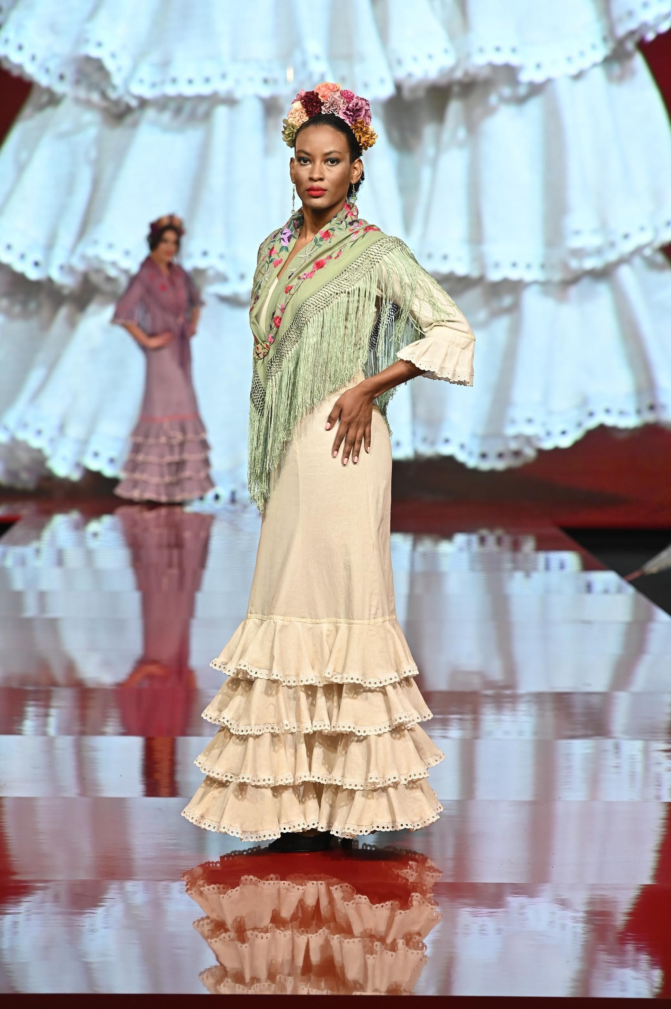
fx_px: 2800
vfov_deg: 20.4
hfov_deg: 13.7
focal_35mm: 100
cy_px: 504
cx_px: 336
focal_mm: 100
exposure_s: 1/320
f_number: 4
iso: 1000
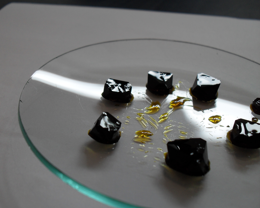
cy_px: 103
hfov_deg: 45.8
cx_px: 120
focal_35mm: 40
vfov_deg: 37.3
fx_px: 308
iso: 80
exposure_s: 1/60
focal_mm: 6.3
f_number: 2.8
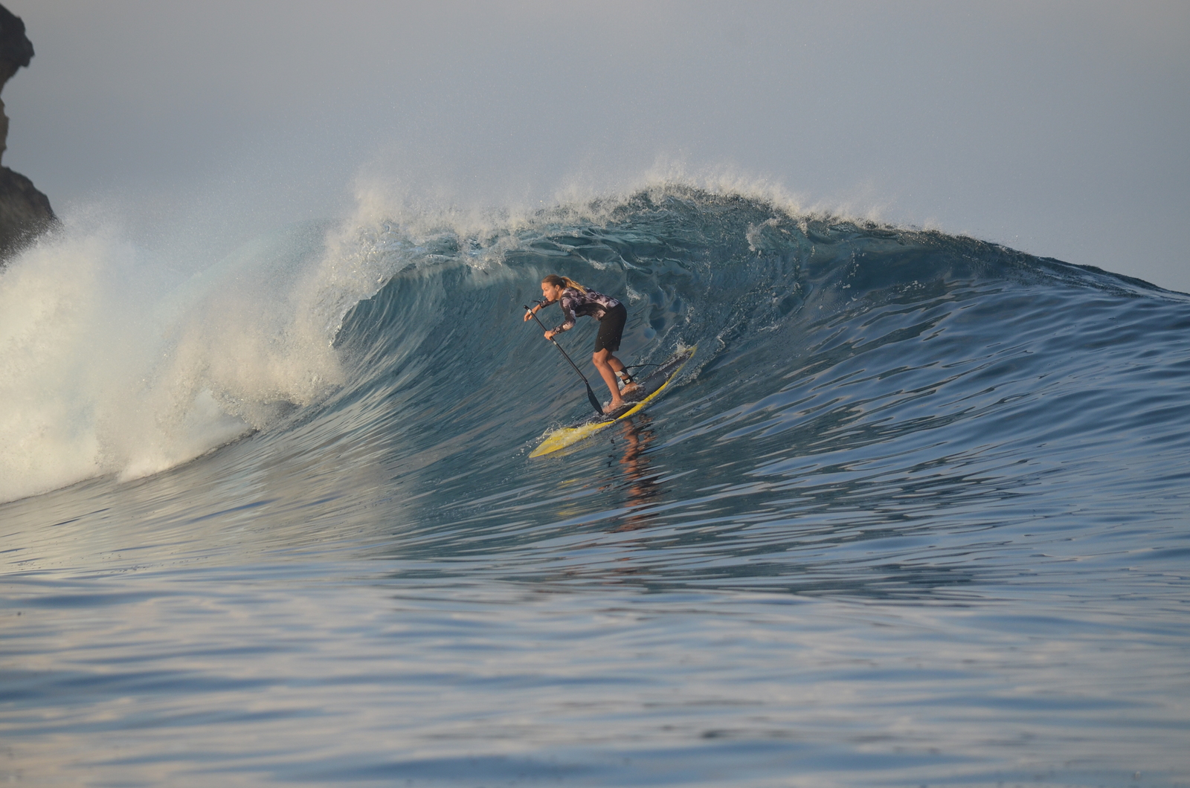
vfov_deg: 4.3
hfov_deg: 6.6
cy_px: 394
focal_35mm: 315
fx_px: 10392
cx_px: 595
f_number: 5.6
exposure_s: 1/1250
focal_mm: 210
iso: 400
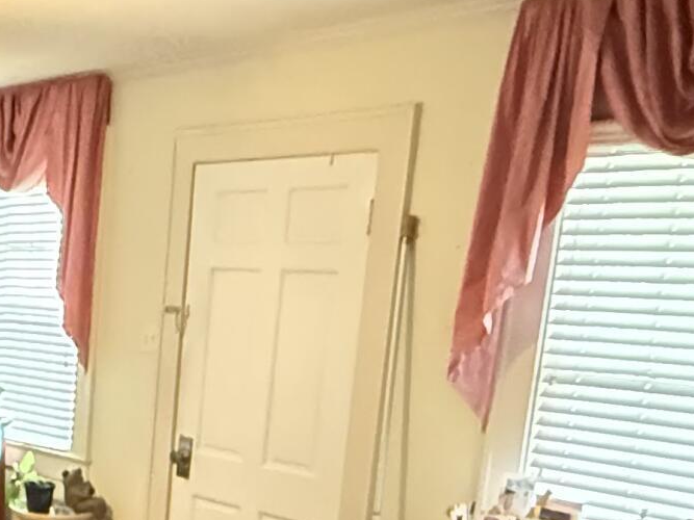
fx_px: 1263
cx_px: -131
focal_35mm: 63
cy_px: 564
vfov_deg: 22.1
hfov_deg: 27.2
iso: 2000
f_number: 2.2
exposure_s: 1/30
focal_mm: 2.22
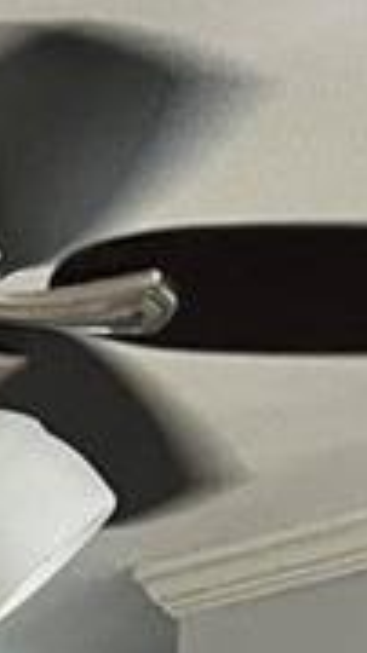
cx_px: -607
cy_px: 1970
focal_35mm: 189
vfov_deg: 9.1
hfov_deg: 6.1
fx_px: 3276
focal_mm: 5.1
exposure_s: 1/60
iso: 200
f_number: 1.6
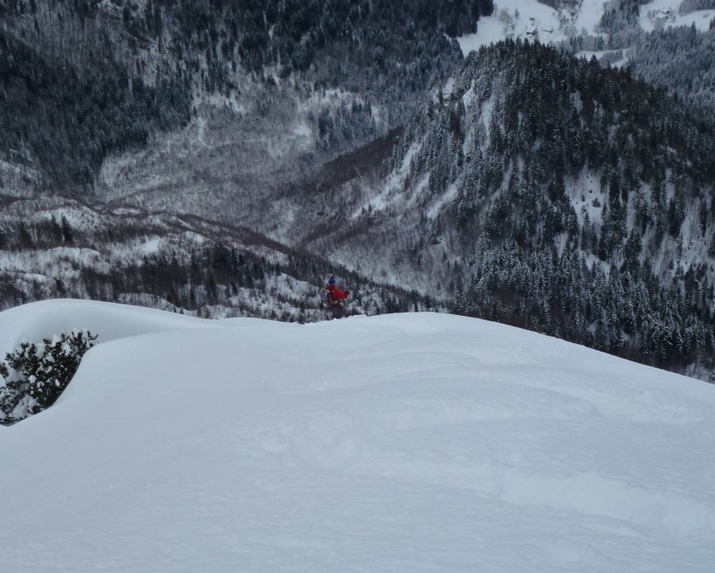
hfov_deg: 30.4
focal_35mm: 62
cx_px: 418
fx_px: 1312
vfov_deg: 24.6
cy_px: 297
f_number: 4.3
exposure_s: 1/400
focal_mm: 9.4
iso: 160
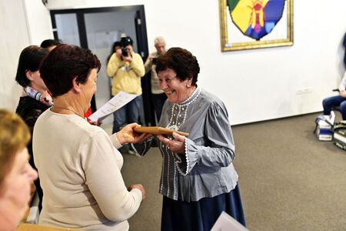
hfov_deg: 54.4
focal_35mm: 35
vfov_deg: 37.9
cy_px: 116
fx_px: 336
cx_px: 173
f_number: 3.2
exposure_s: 1/320
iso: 5000
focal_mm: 35
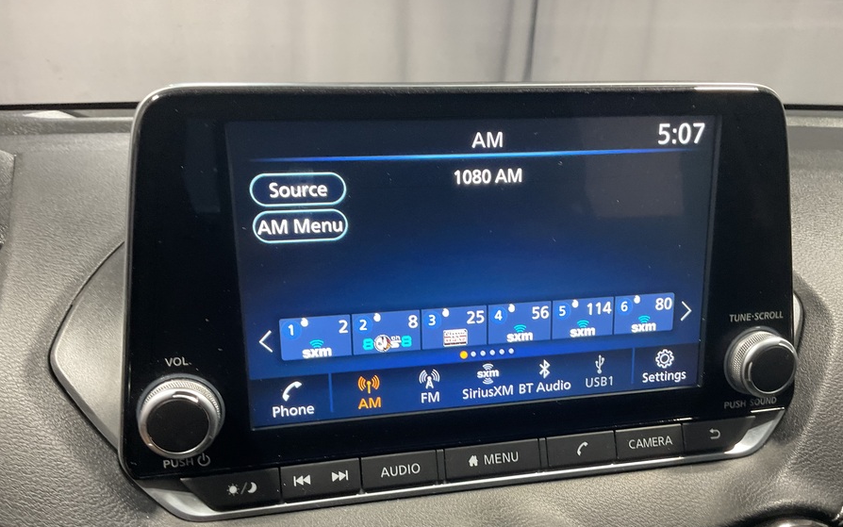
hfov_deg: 58.1
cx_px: 436
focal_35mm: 33
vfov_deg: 38.1
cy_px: 328
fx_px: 758
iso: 100
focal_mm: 3
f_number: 1.8
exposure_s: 1/50
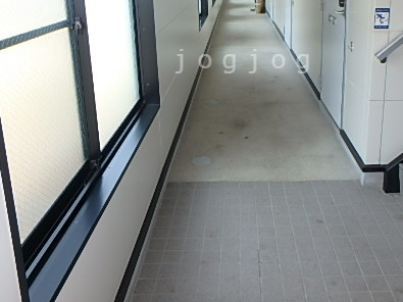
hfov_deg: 53.5
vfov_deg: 40.1
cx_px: 245
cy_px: 61
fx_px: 396
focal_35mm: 34
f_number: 3.5
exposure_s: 1/80
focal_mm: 3.7
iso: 125
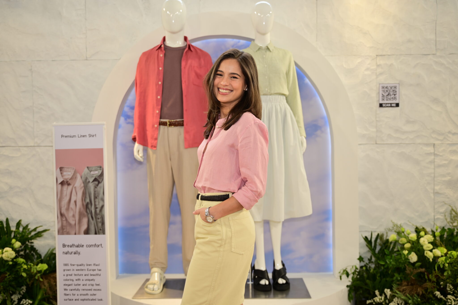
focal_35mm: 38
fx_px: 483
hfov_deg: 50.7
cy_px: 152
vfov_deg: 35.0
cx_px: 229
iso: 100
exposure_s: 1/125
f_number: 2.8
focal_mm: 38
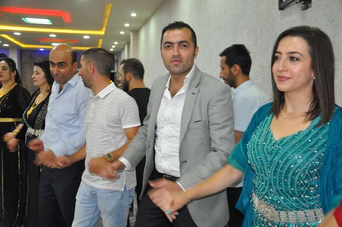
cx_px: 171
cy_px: 114
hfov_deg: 53.2
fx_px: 342
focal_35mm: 36
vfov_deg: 36.8
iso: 1250
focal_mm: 24
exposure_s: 1/60
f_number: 4.5
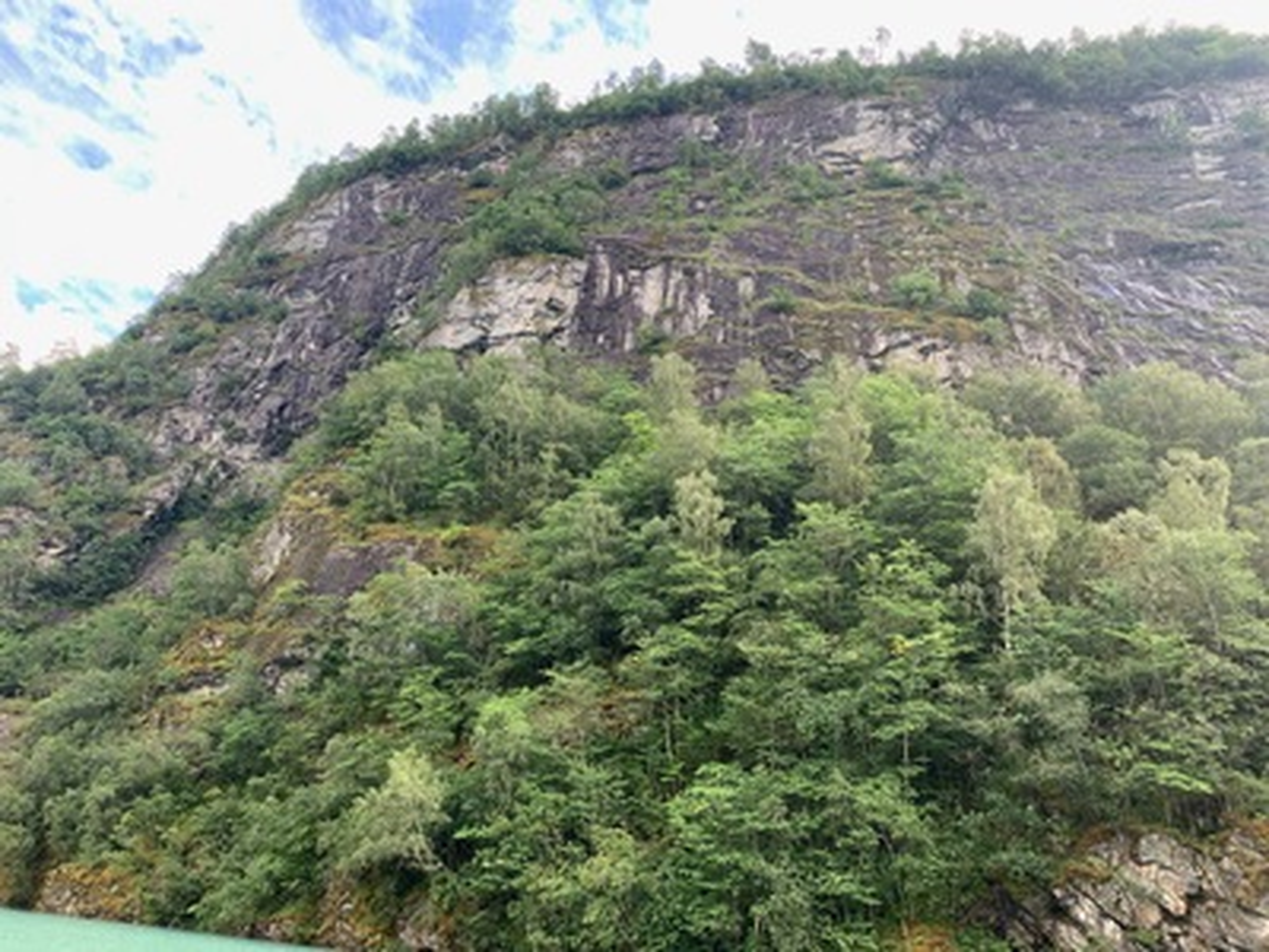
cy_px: 476
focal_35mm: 26
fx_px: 953
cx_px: 634
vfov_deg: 53.1
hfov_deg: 67.3
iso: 25
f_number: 1.8
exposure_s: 1/130
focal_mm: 4.25
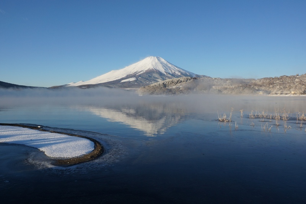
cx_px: 153
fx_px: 217
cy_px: 102
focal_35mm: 26
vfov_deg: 50.4
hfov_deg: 70.4
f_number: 11
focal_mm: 17
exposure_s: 1/320
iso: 200
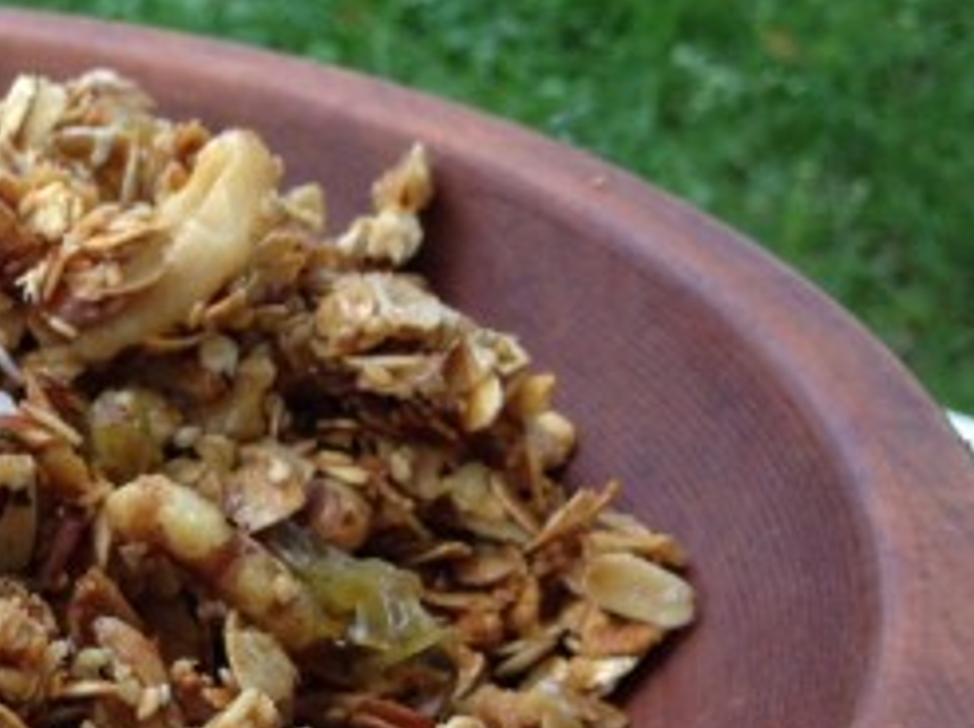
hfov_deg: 18.9
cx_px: -388
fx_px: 2642
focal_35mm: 94
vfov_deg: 15.7
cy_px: 366
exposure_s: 1/120
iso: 64
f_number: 2.4
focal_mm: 4.12
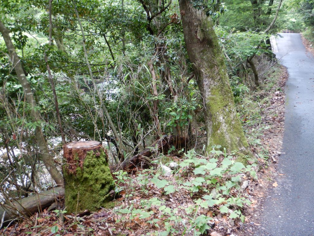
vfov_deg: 36.0
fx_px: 363
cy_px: 118
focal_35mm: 40
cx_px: 157
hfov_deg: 46.8
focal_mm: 7.2
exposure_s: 1/30
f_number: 4.2
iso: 250
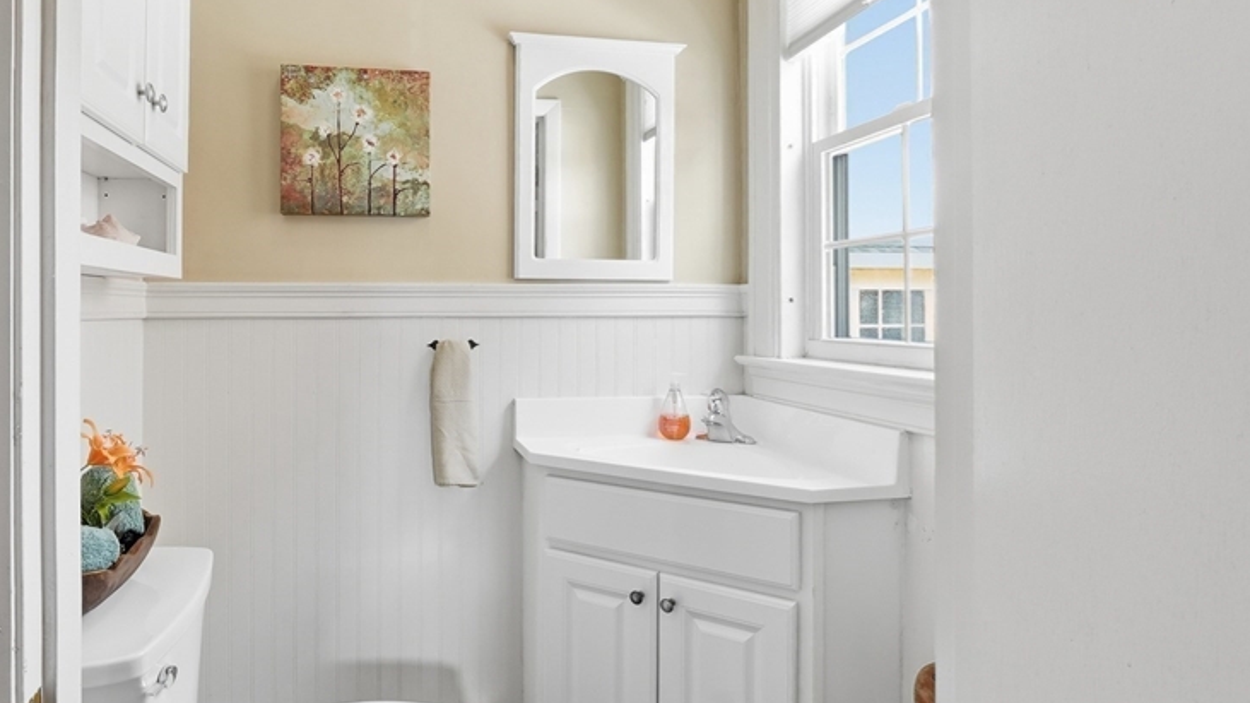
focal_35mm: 22
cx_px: 516
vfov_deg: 51.4
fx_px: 729
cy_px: 314
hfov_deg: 80.5
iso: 250
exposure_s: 1/20
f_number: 9
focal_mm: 10
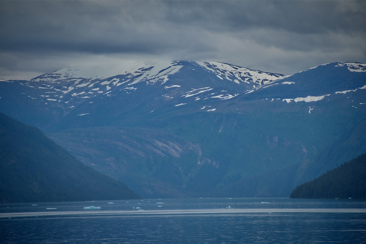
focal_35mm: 260
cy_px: 122
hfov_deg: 7.9
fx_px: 2644
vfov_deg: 5.3
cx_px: 183
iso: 110
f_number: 5.6
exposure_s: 1/640
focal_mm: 260
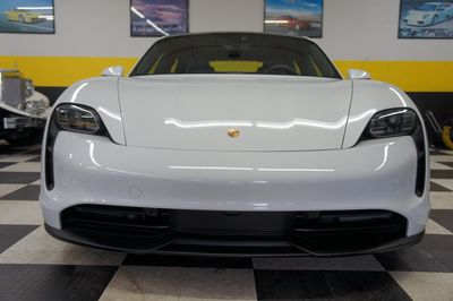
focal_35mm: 34
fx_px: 434
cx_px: 226
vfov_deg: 38.3
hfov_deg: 55.1
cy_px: 150
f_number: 4
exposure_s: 1/40
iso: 200
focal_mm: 23
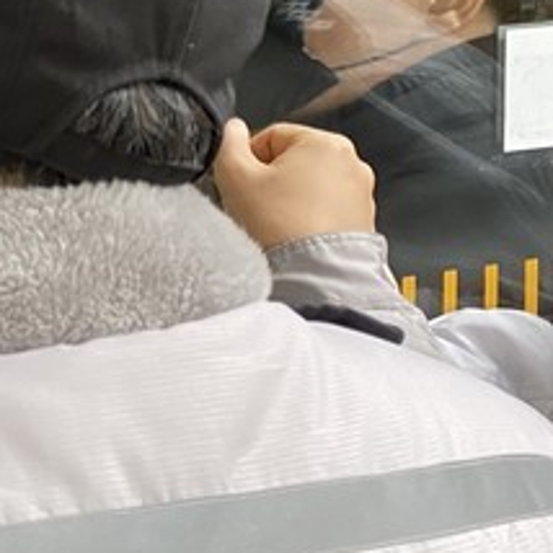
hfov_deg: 14.0
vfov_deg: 16.7
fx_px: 1862
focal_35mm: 103
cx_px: -581
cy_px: 47
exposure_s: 1/60
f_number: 1.8
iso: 125
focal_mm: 4.25
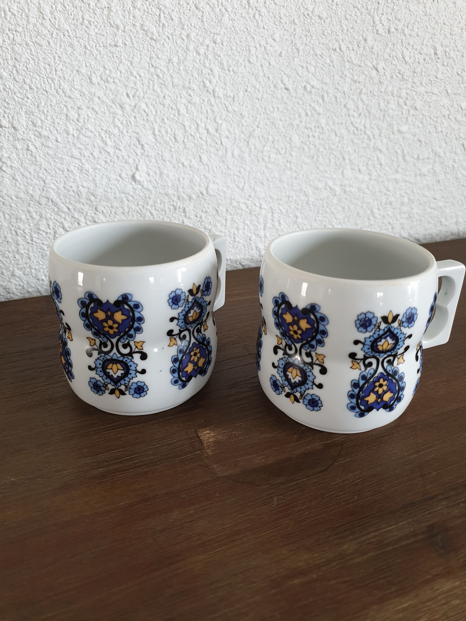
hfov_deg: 53.1
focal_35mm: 26
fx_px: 467
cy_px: 310
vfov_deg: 67.3
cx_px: 233
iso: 200
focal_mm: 4.3
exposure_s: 1/50
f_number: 1.5
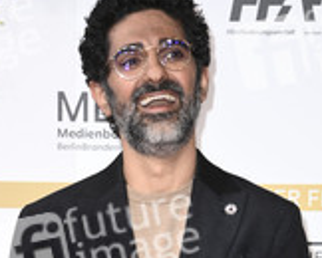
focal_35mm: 268
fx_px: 2557
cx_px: 155
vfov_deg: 5.7
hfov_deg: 7.2
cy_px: 341
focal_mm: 116
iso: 640
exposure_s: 1/250
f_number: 5.6
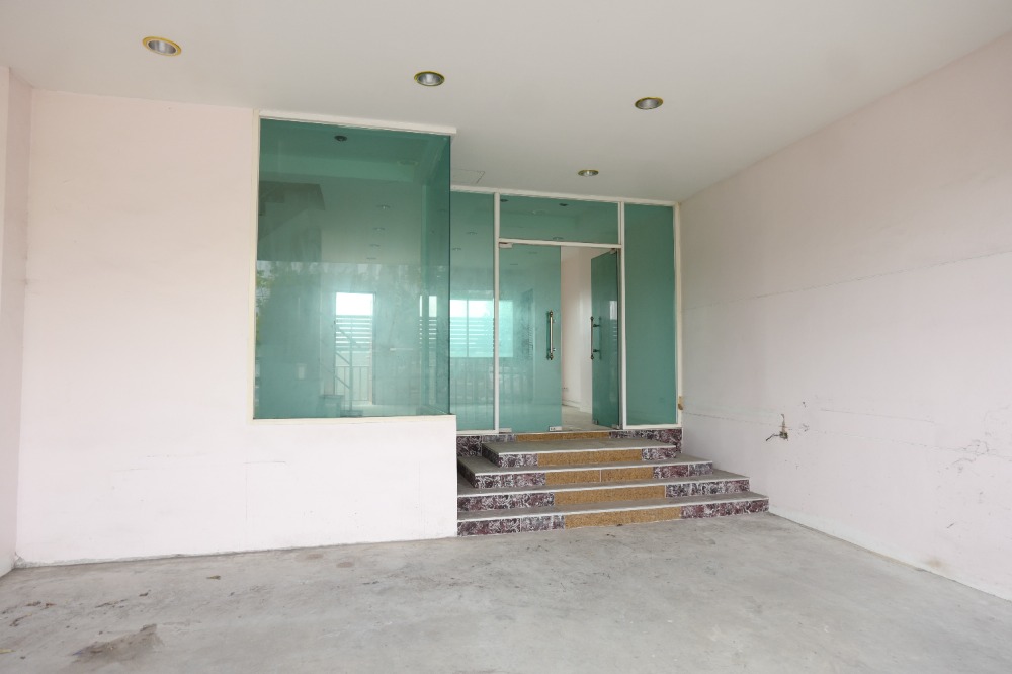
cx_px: 506
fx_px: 562
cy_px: 337
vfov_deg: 61.9
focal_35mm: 20
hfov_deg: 84.0
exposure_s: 1/500
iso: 400
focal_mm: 20
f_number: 3.5
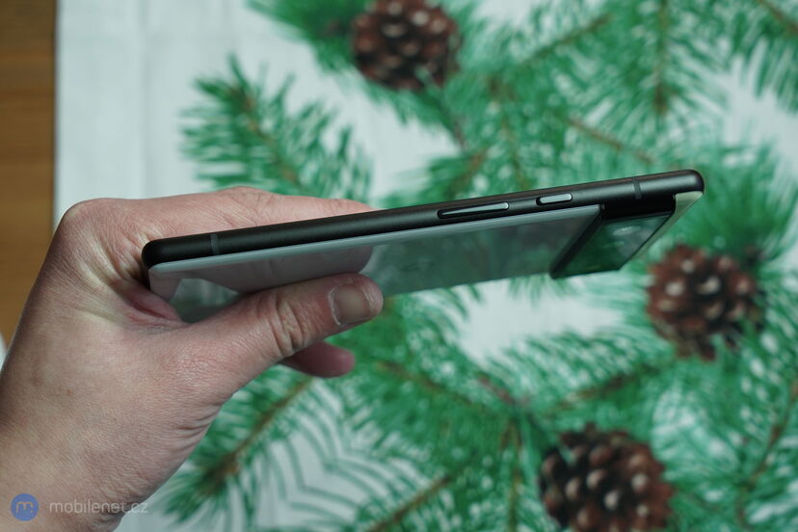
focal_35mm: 70
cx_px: 399
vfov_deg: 19.5
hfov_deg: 28.8
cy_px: 266
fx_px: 1552
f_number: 6.3
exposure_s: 1/160
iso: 800
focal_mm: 70
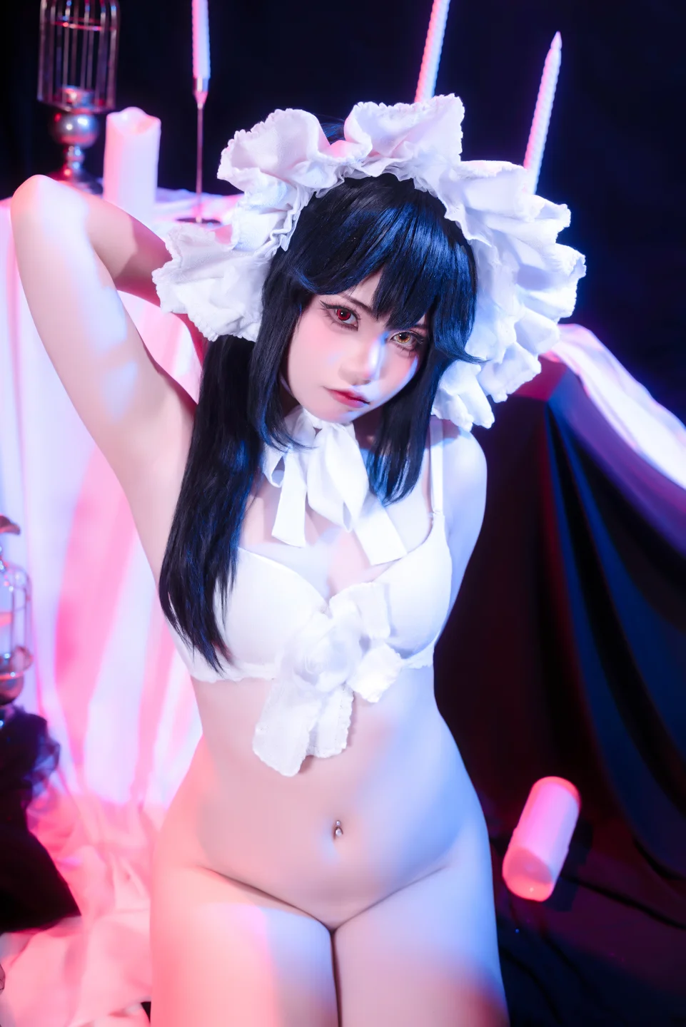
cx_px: 343
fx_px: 1257
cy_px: 514
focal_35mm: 44
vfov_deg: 44.5
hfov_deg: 30.5
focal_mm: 44
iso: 100
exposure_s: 1/200
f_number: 4
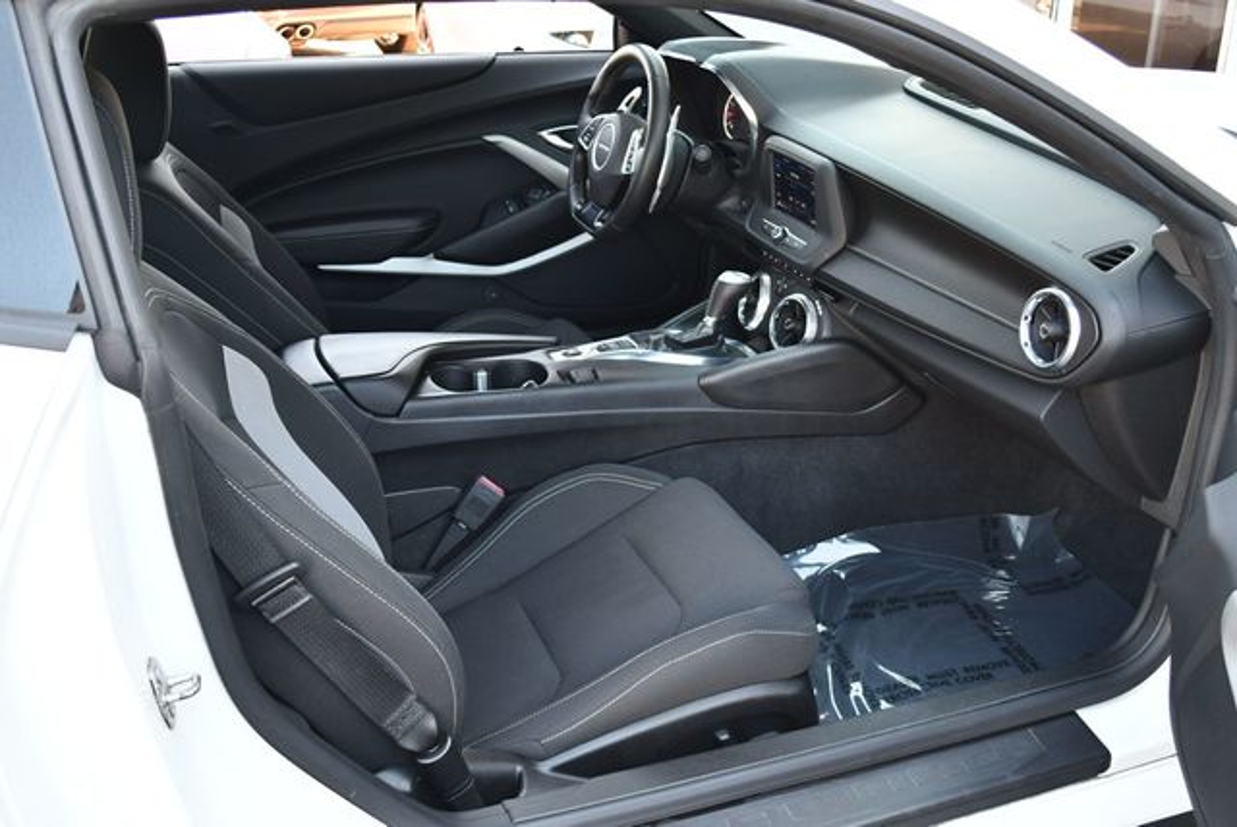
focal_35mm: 36
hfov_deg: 53.1
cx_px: 618
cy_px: 414
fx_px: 1238
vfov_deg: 36.9
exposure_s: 1/200
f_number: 3.5
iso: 800
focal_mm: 18
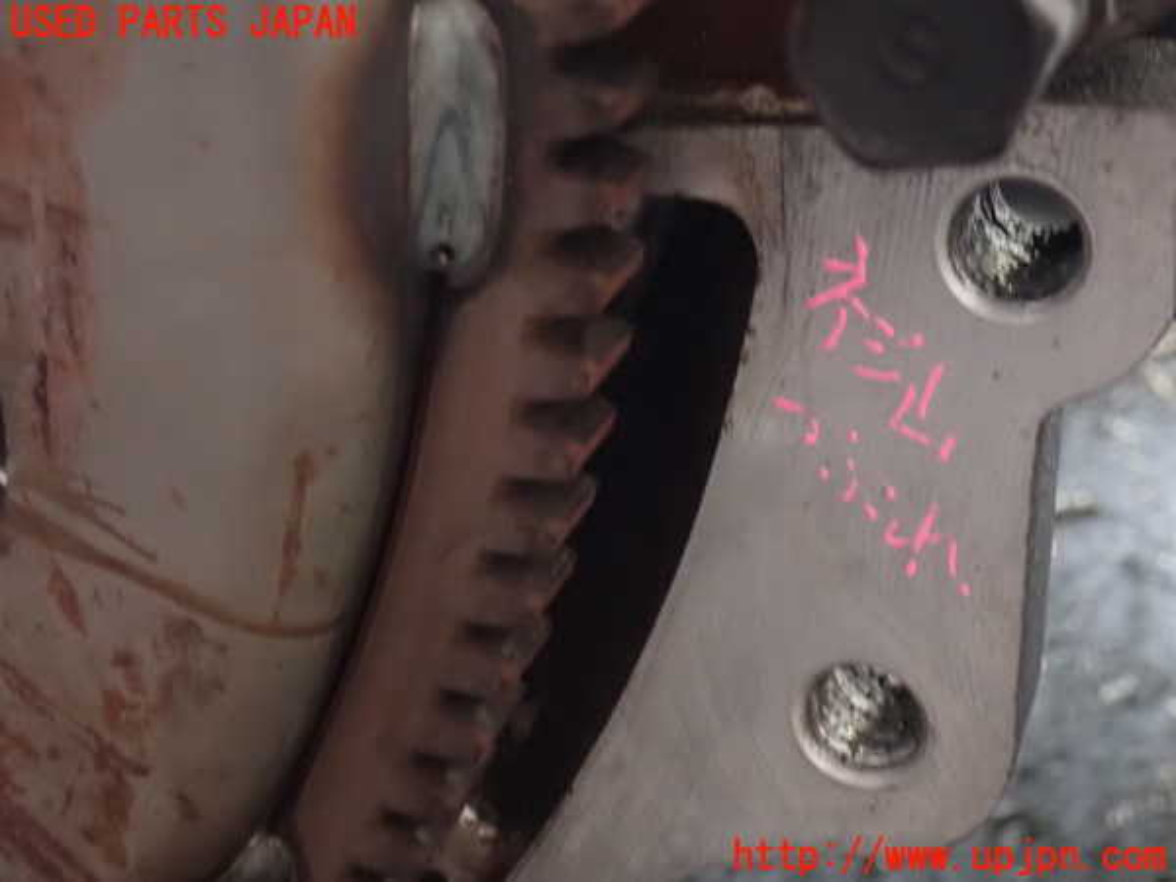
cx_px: 588
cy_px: 441
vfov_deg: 20.7
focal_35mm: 71
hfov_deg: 27.4
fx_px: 2412
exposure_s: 1/8
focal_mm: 12.73
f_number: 3.9
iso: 1600
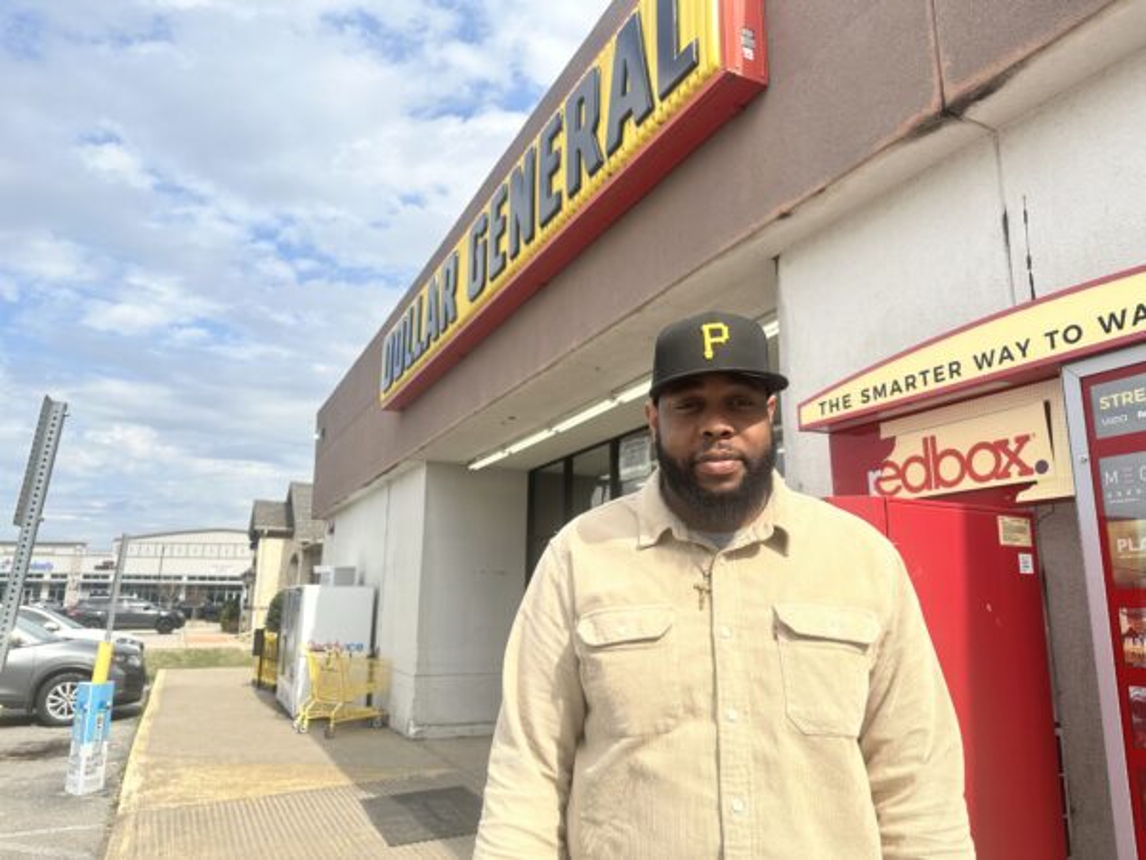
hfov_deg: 71.6
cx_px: 573
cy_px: 430
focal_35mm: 24
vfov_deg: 56.8
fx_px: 795
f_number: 1.78
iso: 80
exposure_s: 1/3356
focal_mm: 6.86
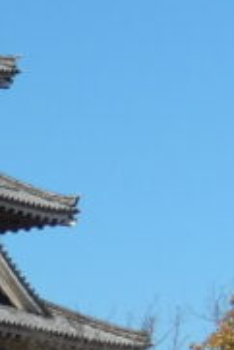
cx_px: -743
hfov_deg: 4.2
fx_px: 2919
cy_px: 454
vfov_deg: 6.8
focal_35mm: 300
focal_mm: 9.2
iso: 125
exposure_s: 1/1000
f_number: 4.5
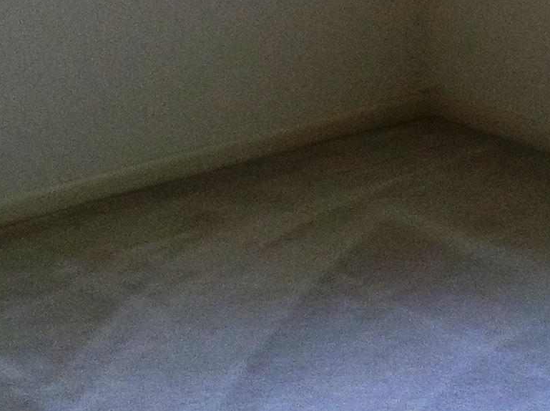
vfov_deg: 12.0
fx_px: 1872
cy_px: -180
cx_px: 316
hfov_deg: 16.7
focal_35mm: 118
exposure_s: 1/17
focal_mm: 3.85
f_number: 2.8
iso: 200
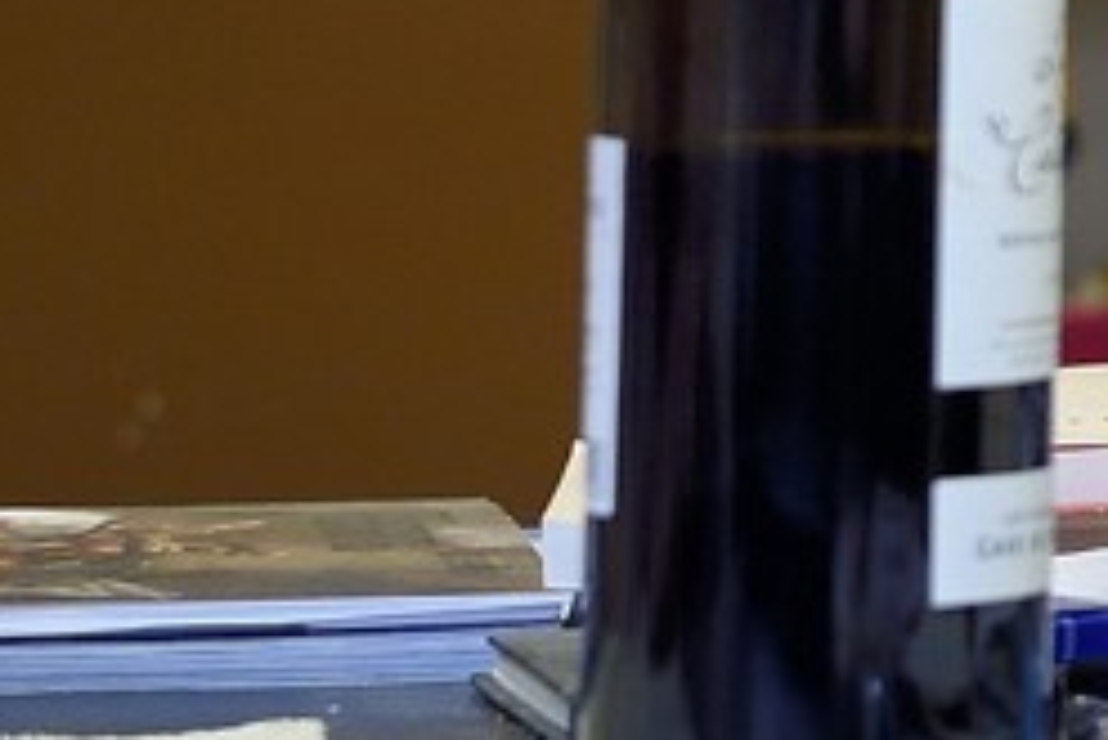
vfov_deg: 5.2
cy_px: -955
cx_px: 3275
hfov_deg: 7.1
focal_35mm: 259
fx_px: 7976
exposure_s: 1/40
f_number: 4
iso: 800
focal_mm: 40
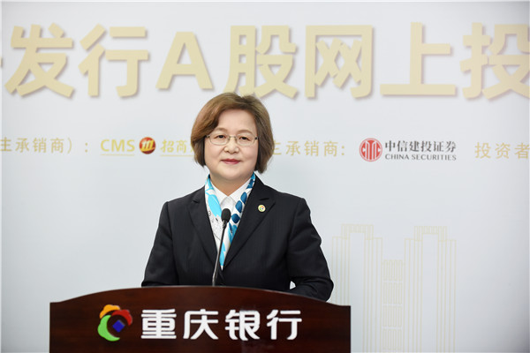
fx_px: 1546
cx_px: 265
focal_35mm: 105
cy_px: 176
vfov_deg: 13.0
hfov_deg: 19.5
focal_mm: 105
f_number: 4.5
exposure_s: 1/400
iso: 2500
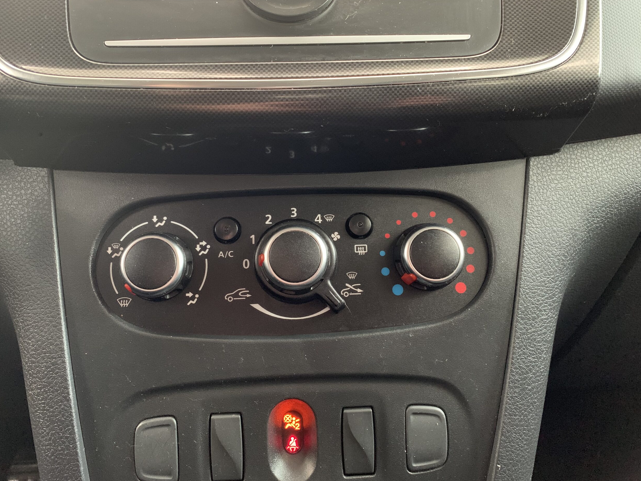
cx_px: 310
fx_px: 500
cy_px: 234
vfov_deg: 51.4
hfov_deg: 65.3
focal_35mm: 27
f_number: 1.8
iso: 640
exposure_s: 1/30
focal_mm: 4.25
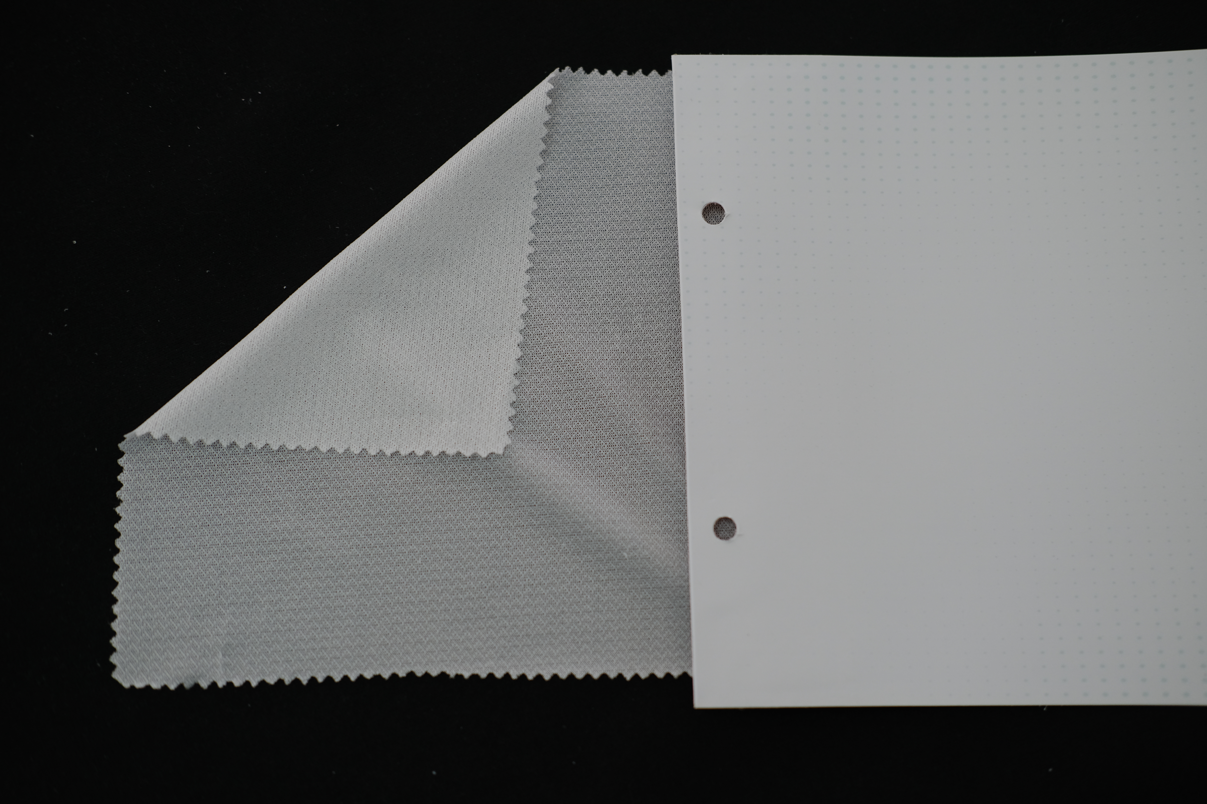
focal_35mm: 53
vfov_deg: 25.5
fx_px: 1777
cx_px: 604
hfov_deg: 37.5
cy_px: 402
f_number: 2
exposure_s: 1/600
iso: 320
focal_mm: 35
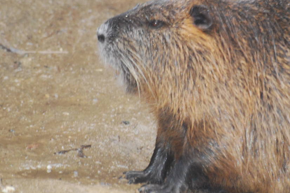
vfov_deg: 1.6
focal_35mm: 873
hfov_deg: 2.4
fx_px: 7033
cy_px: 79
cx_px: 202
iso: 1400
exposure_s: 1/60
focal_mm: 300
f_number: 5.6
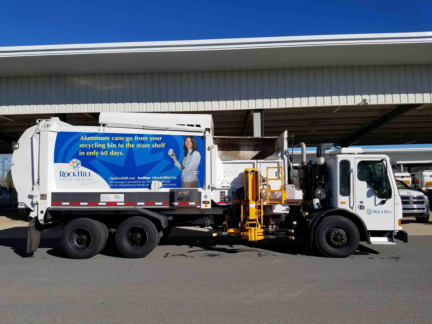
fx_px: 324
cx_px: 216
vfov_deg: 53.1
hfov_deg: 67.3
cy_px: 162
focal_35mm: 26
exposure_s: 1/4208
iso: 50
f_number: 1.7
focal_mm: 4.2
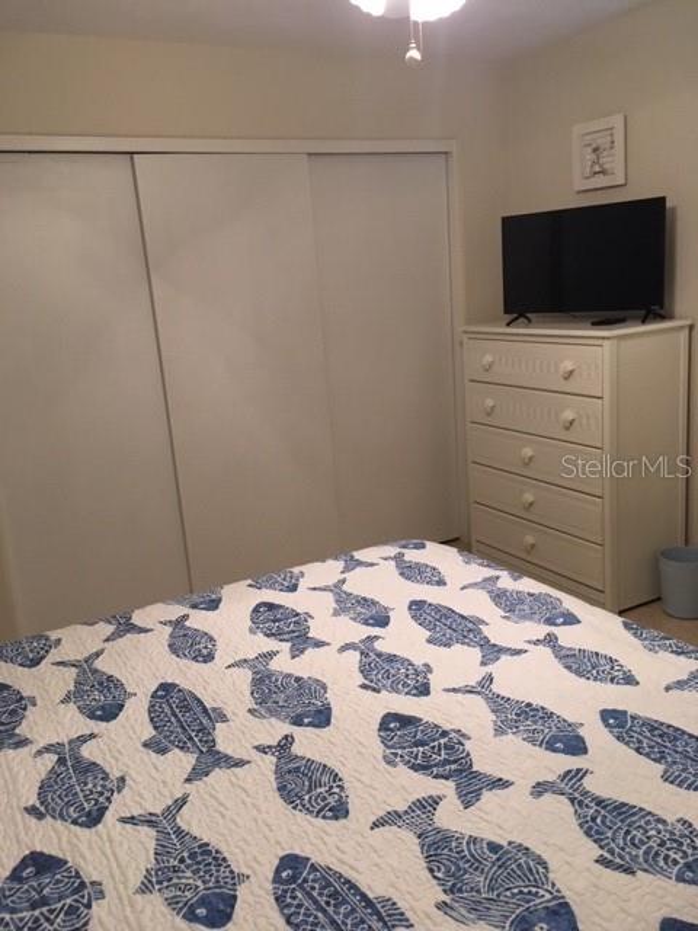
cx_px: 349
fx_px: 780
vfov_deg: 61.7
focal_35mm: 29
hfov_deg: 48.2
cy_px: 466
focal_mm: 4.15
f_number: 2.2
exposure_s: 1/30
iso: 125
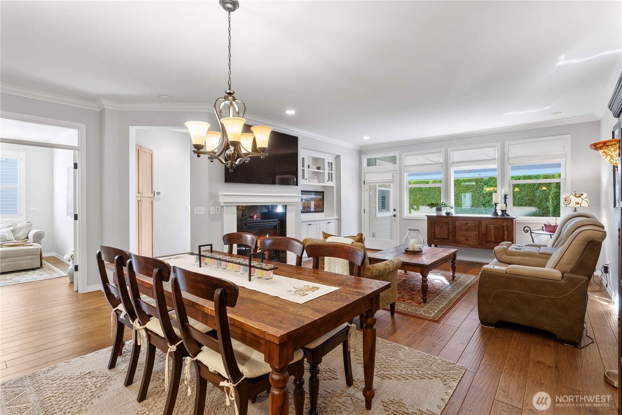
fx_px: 294
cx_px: 311
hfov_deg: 93.3
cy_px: 208
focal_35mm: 17
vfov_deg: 70.4
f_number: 9
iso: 320
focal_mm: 17
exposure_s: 1
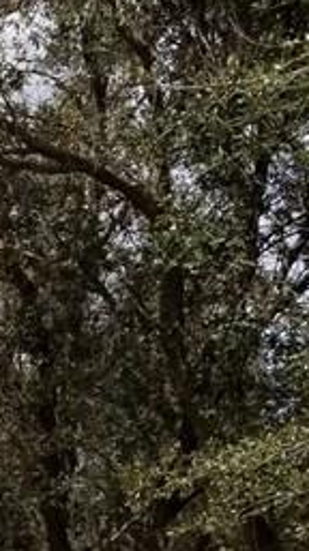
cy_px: 626
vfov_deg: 18.2
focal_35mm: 113
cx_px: -599
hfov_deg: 8.9
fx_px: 1651
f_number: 1.7
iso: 50
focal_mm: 4.3
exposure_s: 1/3632
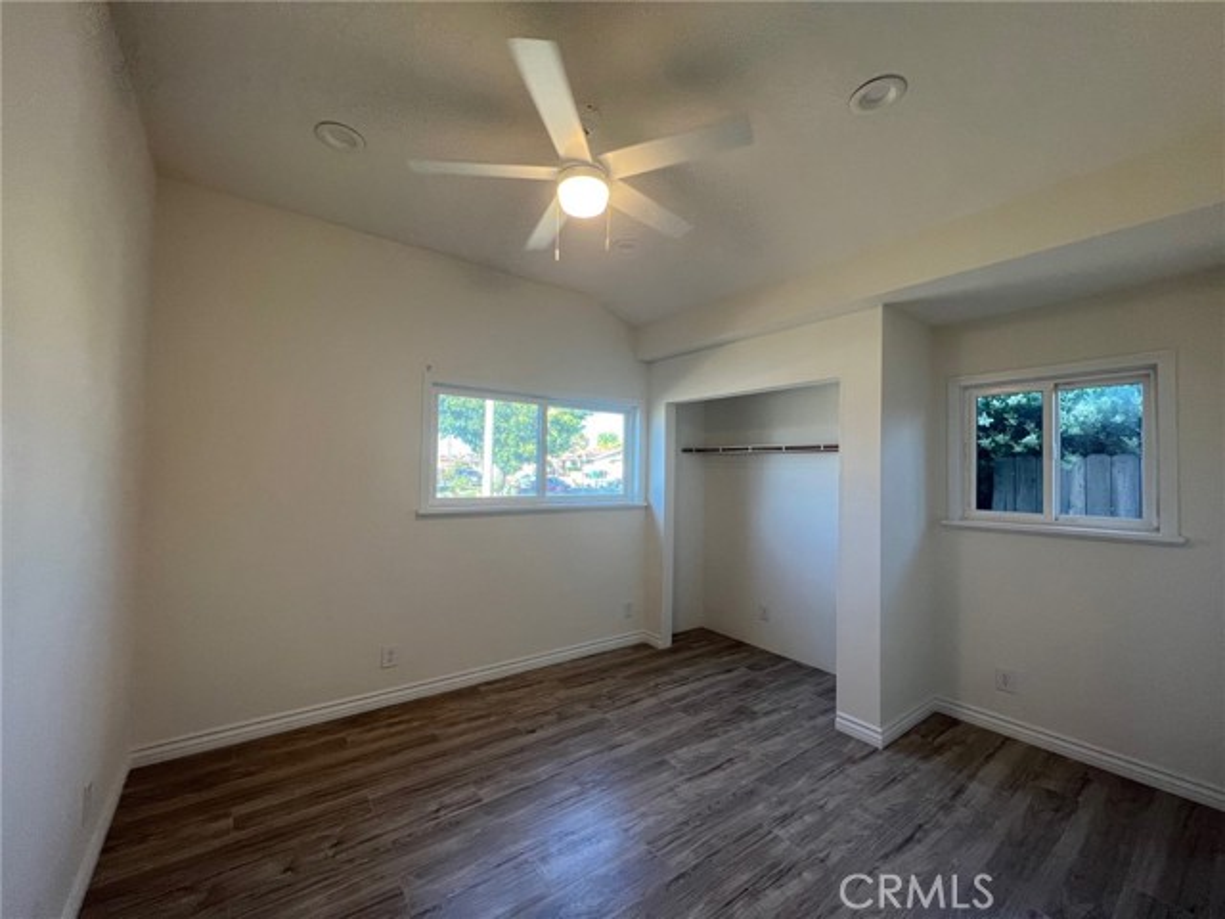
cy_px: 460
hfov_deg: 106.2
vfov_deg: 89.9
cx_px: 612
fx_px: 460
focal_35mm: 13
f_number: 1.8
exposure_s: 1/122
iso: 125
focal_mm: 1.57
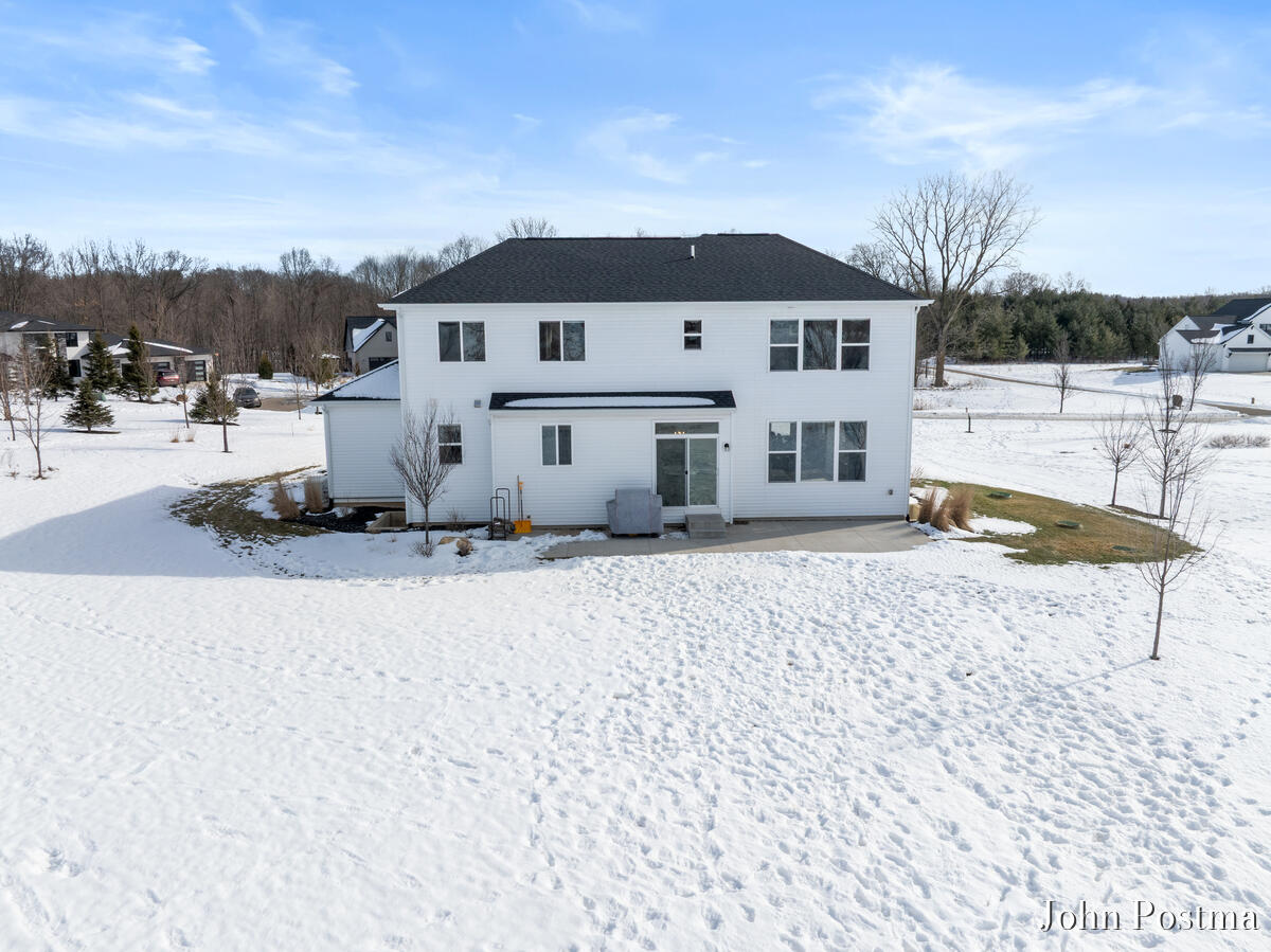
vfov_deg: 56.8
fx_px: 881
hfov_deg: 71.6
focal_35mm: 24
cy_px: 476
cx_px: 636
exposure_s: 1/400
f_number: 8
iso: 100
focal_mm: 12.29
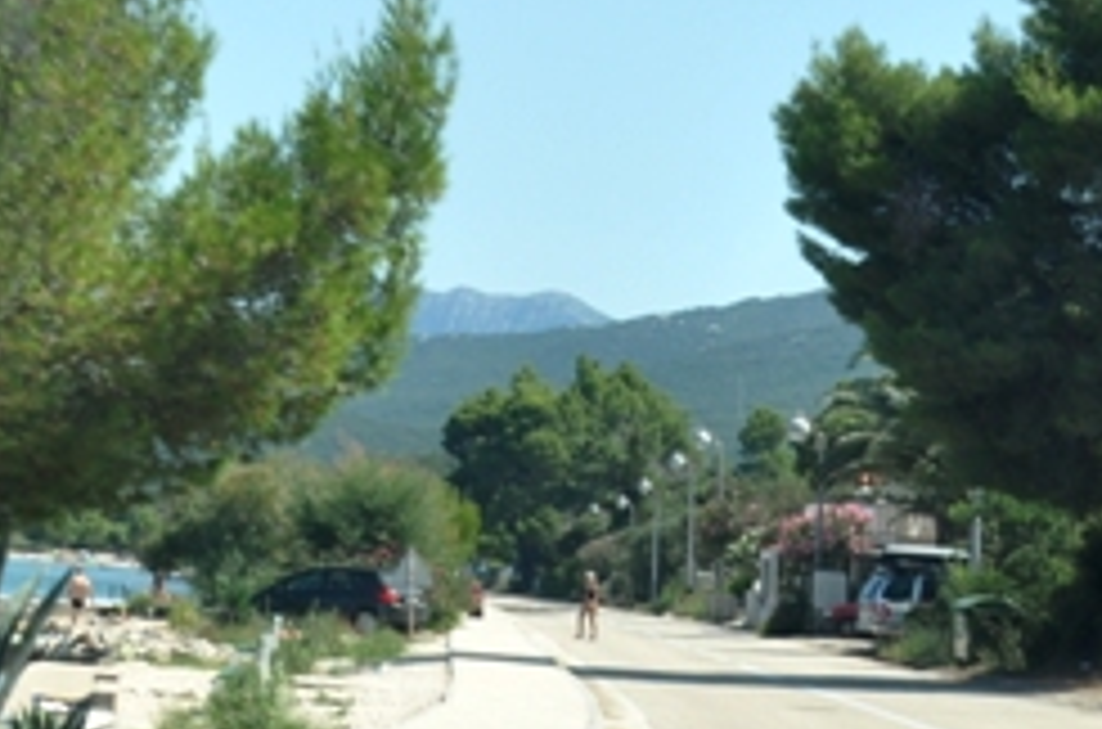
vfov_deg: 8.6
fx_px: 4794
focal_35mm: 157
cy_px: -65
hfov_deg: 12.5
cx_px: -508
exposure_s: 1/200
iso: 200
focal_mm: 32
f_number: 7.1
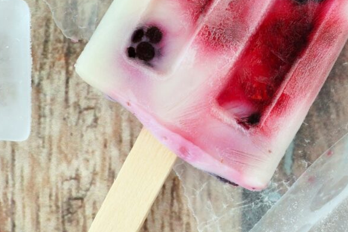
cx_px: 405
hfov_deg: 10.9
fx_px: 1786
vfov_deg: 7.3
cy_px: -98
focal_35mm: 185
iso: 100
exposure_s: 3.2
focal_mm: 35
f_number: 16
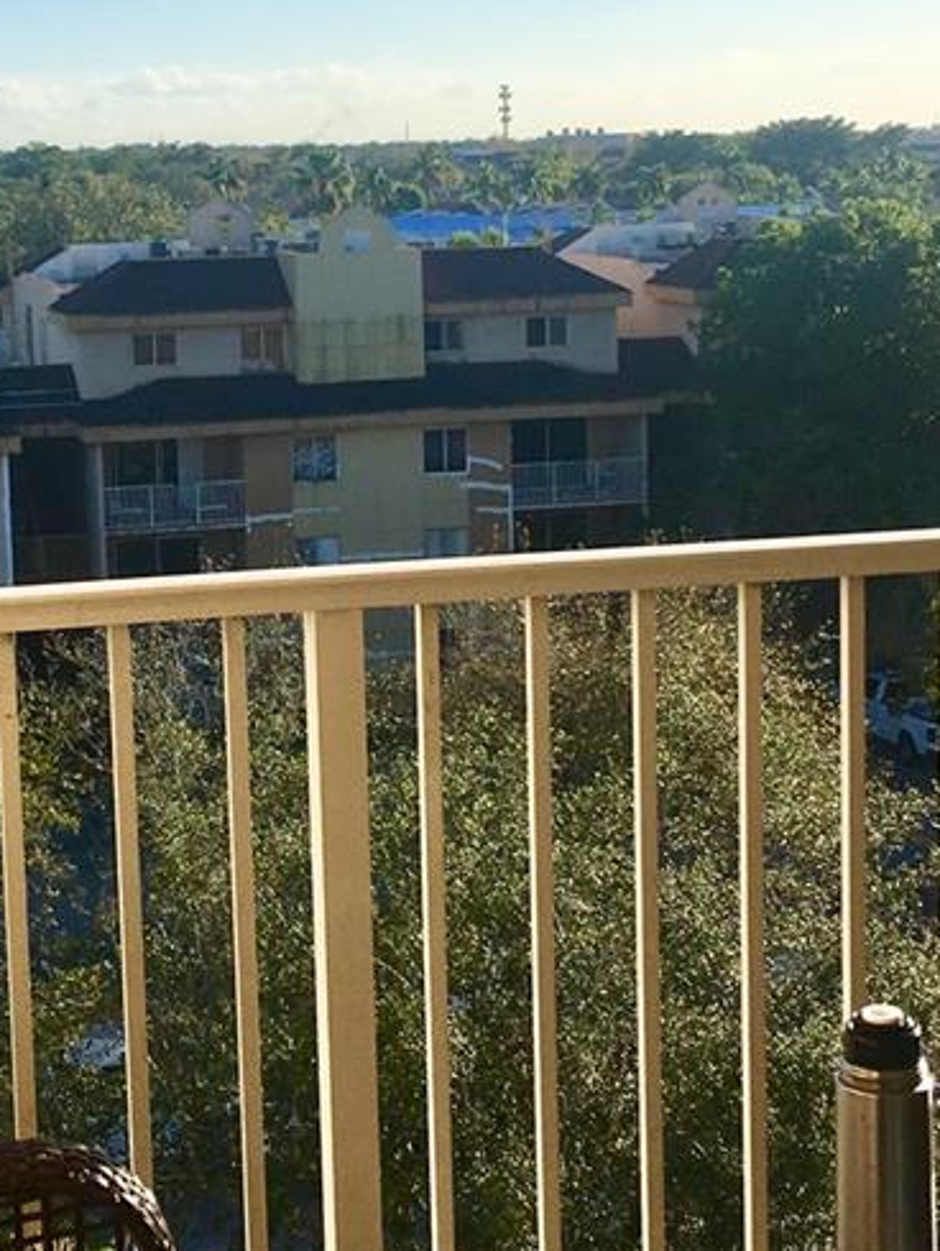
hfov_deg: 20.6
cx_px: 294
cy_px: 528
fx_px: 2568
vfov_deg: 27.4
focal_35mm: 71
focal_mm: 4.15
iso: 25
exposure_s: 1/1789
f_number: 2.2
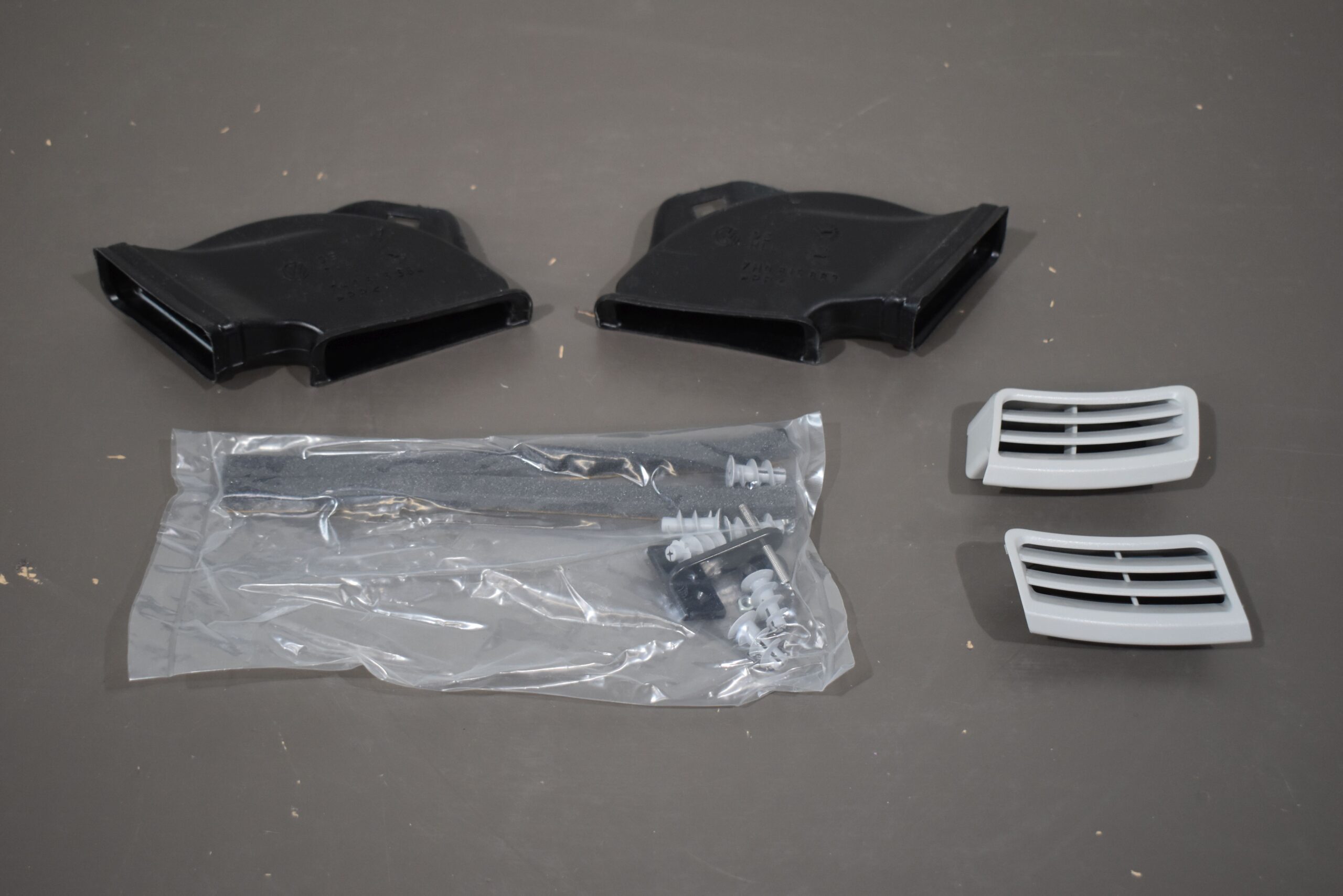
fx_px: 1735
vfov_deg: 28.9
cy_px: 448
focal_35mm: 46
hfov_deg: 42.3
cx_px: 672
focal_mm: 31
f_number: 4.2
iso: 800
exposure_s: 1/200
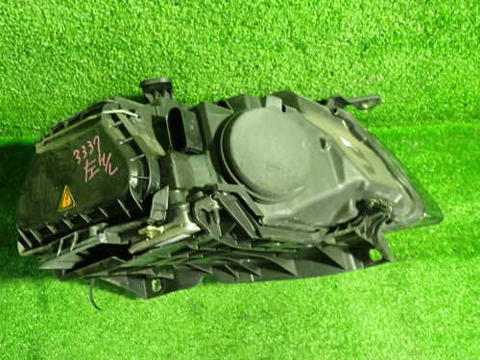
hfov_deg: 51.2
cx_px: 204
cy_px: 167
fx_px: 499
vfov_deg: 39.6
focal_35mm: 36
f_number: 2.3
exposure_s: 1/30
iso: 640
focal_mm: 5.4
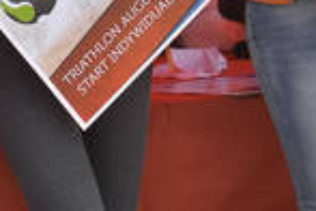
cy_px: -208
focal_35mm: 868
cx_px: -123
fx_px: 7619
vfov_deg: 1.6
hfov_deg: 2.4
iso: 400
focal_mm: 200
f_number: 4
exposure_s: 1/1600
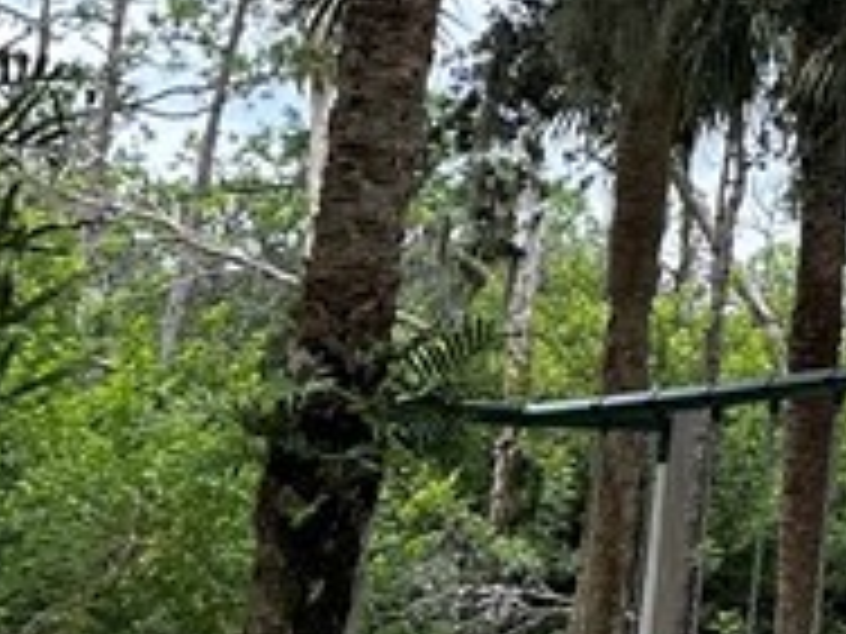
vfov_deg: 10.7
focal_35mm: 131
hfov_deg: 12.3
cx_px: 1944
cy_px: -450
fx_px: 3202
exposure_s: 1/650
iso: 80
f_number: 1.78
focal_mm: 6.86
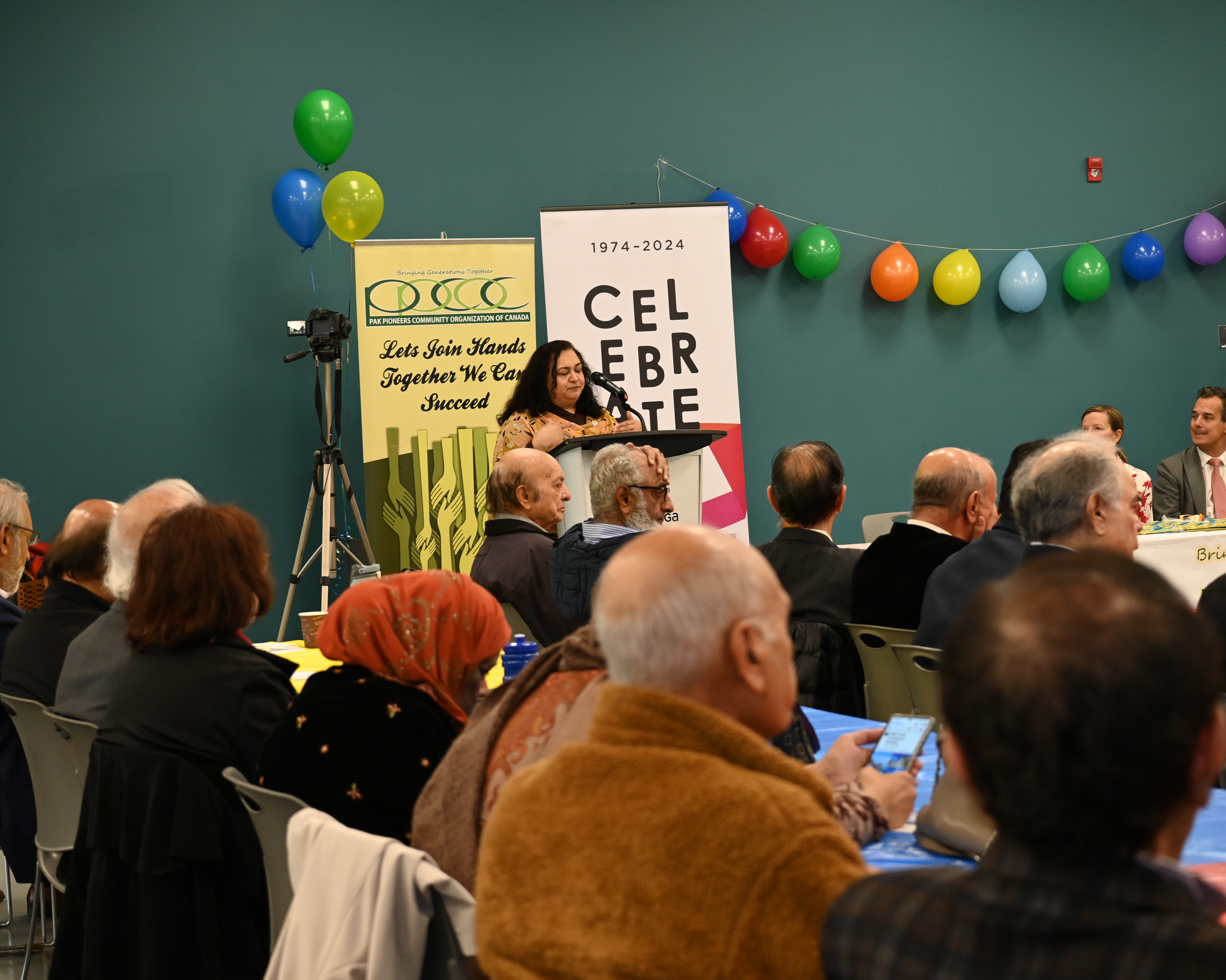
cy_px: 492
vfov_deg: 18.1
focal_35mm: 85
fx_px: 3084
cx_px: 608
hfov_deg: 22.5
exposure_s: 1/80
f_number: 4.5
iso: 900
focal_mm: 50
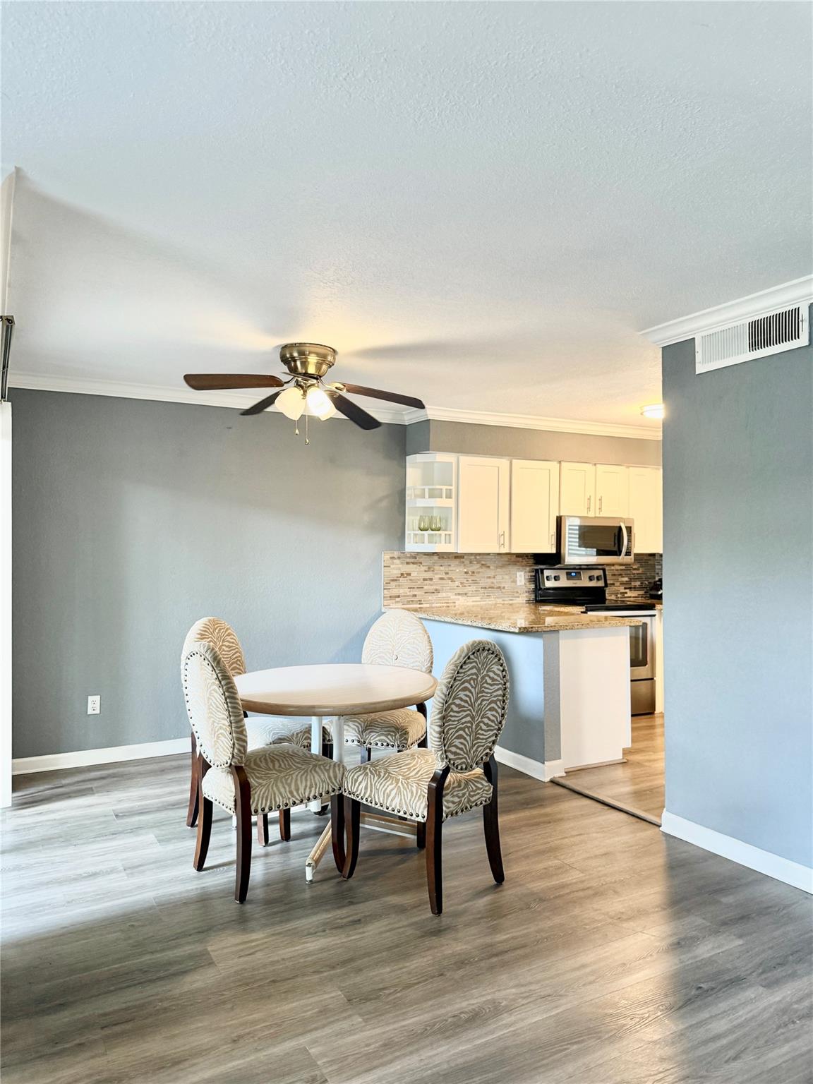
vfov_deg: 71.6
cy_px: 542
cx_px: 406
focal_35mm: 24
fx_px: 752
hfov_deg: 56.8
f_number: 1.78
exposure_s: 1/60
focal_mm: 6.76
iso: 200
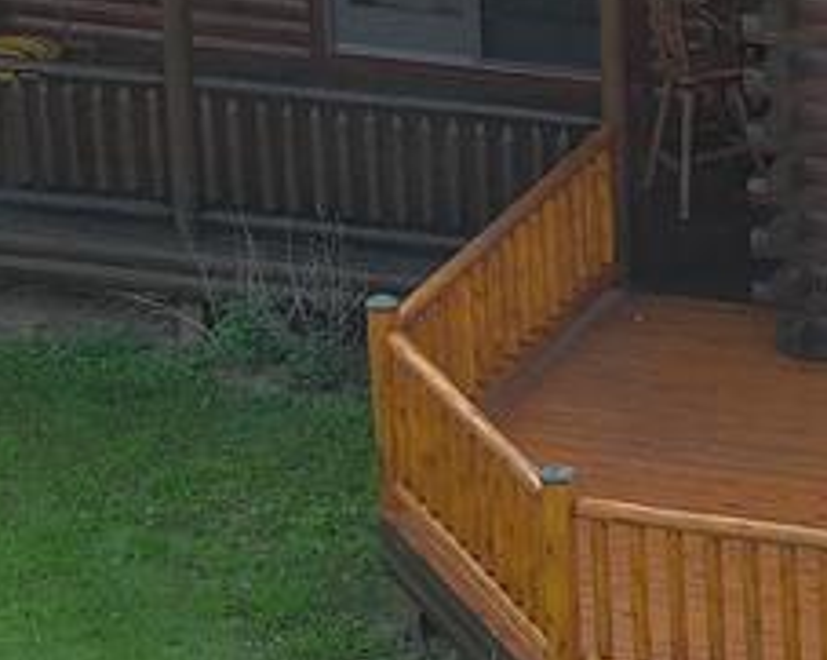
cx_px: 1359
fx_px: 6013
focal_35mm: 246
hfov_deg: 7.7
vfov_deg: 6.3
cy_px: 126
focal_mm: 10.57
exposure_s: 1/272
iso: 100
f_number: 2.8
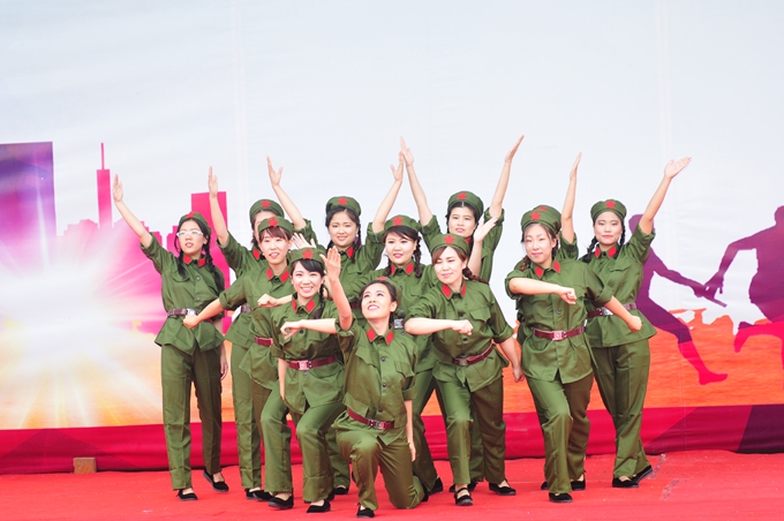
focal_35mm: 105
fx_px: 2284
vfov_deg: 13.0
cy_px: 260
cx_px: 392
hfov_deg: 19.5
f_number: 3.5
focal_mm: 70
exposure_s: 1/200
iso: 250
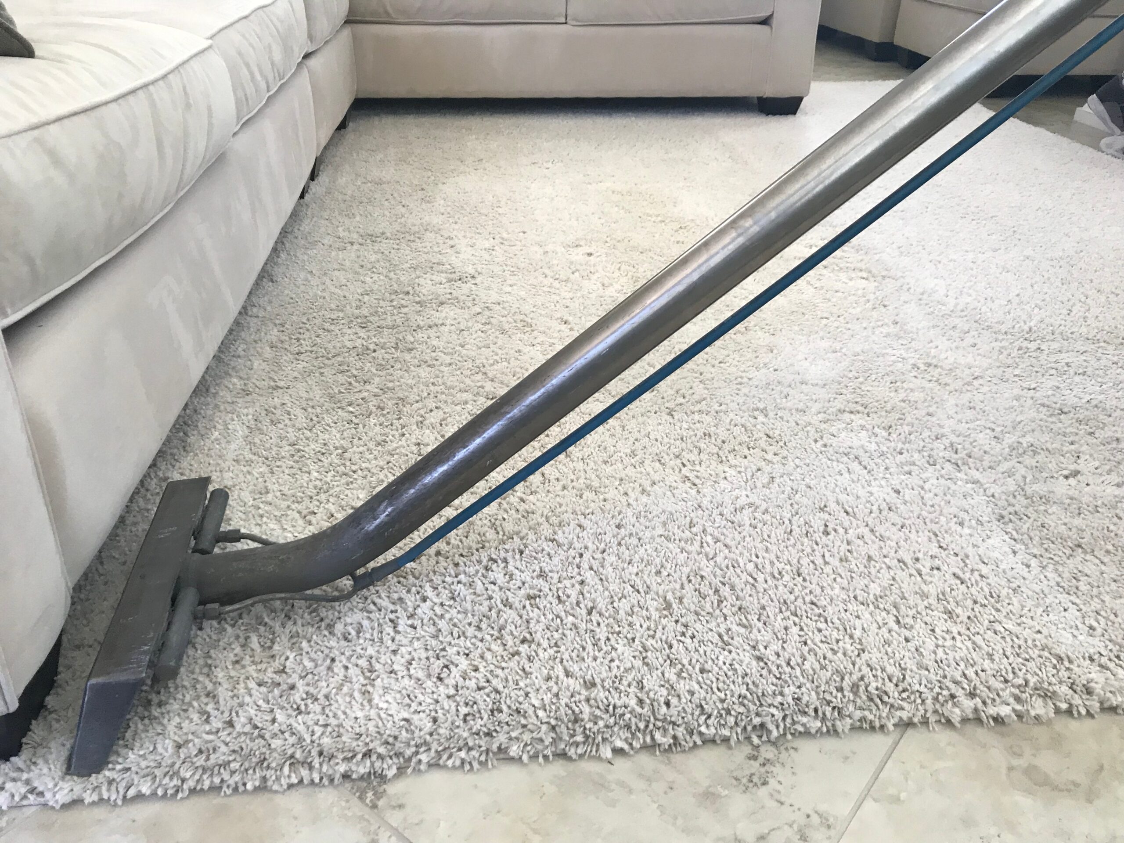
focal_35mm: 28
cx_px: 562
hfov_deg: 63.4
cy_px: 422
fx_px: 909
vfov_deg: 49.7
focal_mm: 3.99
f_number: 1.8
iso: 25
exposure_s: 1/30
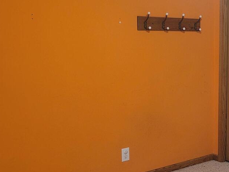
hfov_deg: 30.1
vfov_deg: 24.4
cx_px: 225
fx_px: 397
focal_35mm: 60
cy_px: 98
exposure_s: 1/40
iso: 200
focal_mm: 5.4
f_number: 1.8
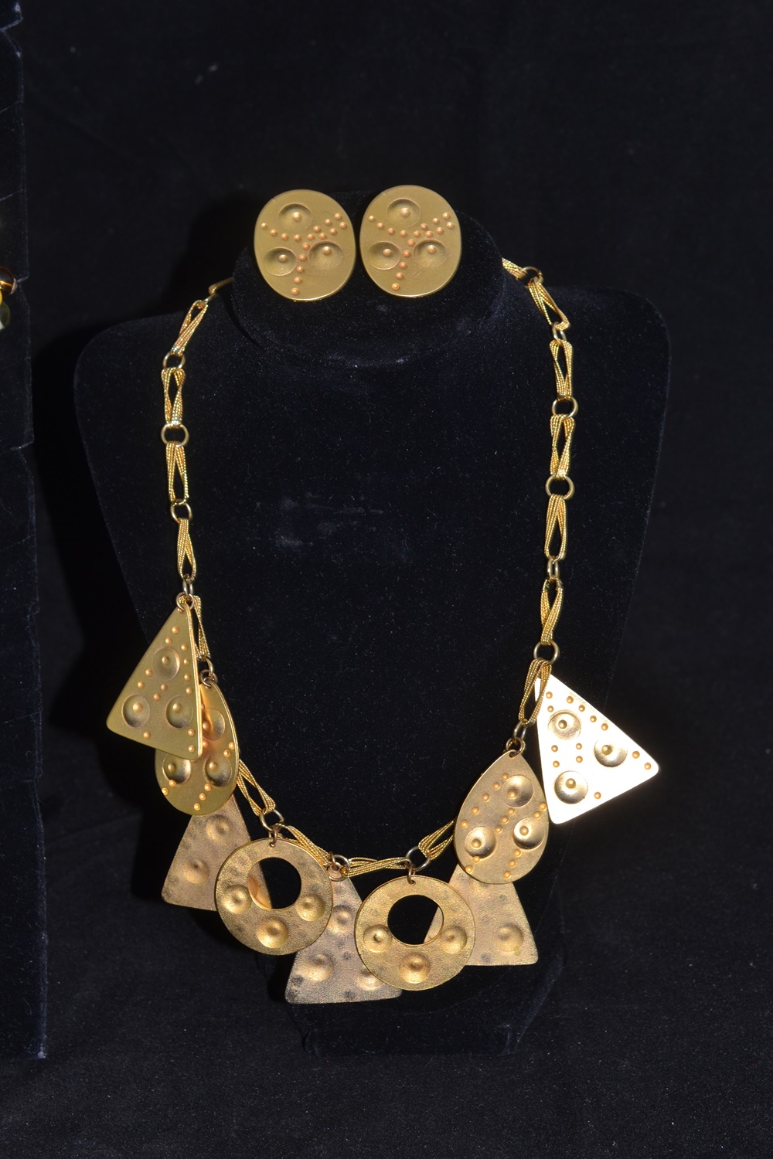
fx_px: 1932
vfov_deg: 33.4
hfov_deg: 22.6
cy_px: 580
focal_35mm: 60
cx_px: 386
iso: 100
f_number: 8
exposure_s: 1/60
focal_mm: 40
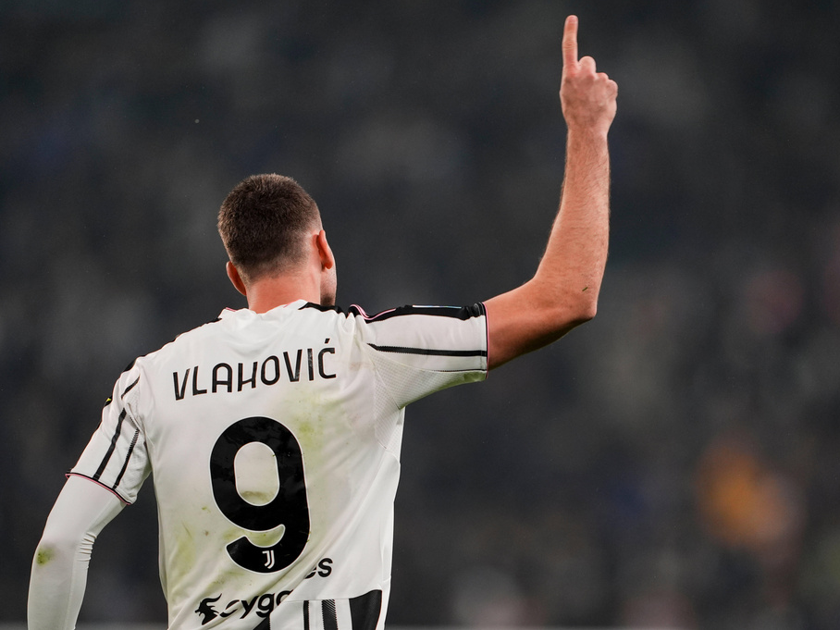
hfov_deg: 4.6
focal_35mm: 434
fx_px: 10532
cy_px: 315
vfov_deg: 3.4
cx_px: 451
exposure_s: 1/1600
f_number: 2.8
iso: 1600
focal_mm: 400
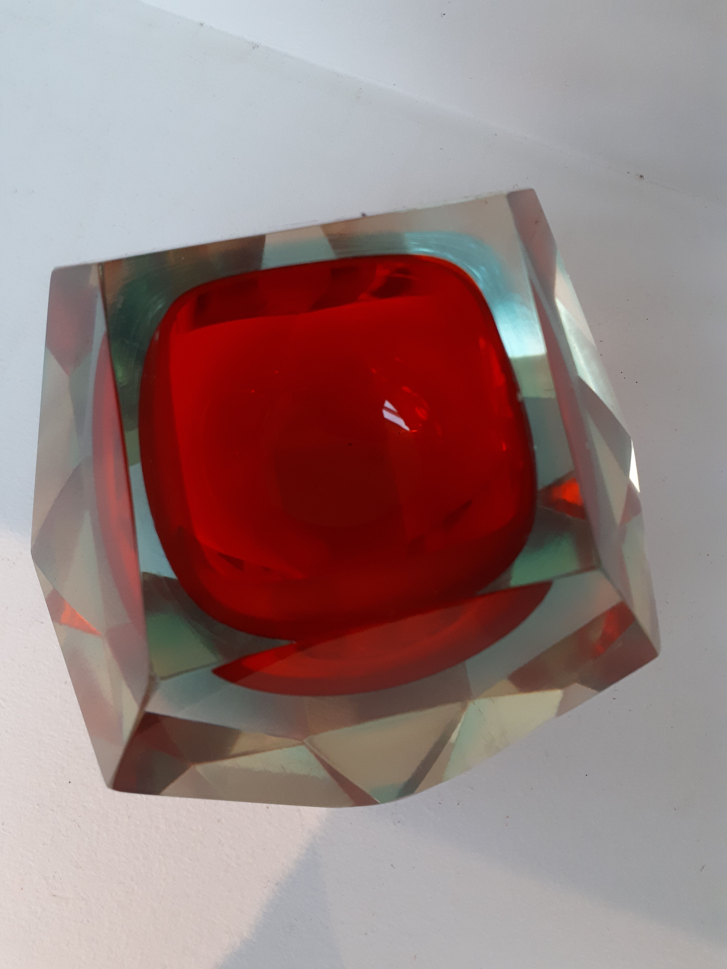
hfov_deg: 51.4
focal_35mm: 27
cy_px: 484
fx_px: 756
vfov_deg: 65.3
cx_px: 364
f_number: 1.9
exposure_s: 1/25
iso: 200
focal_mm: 3.6
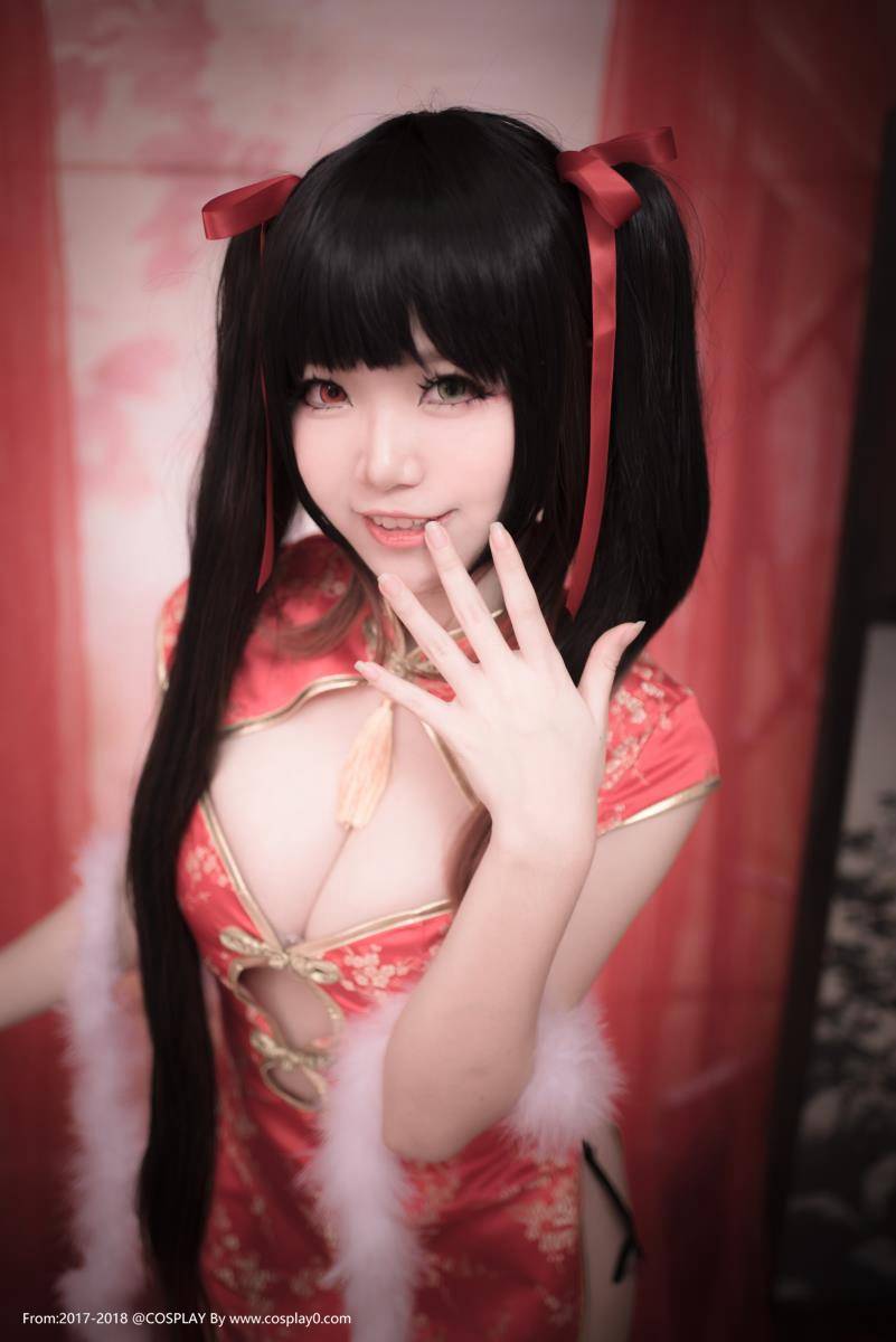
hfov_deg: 37.9
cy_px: 671
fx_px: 1305
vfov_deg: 54.4
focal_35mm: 35
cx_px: 448
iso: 160
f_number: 2
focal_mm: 35
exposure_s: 1/160
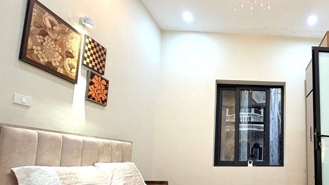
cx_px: 260
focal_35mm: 25
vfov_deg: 44.7
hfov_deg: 67.6
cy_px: 134
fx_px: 218
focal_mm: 2.22
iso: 200
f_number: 2.2
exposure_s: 1/100
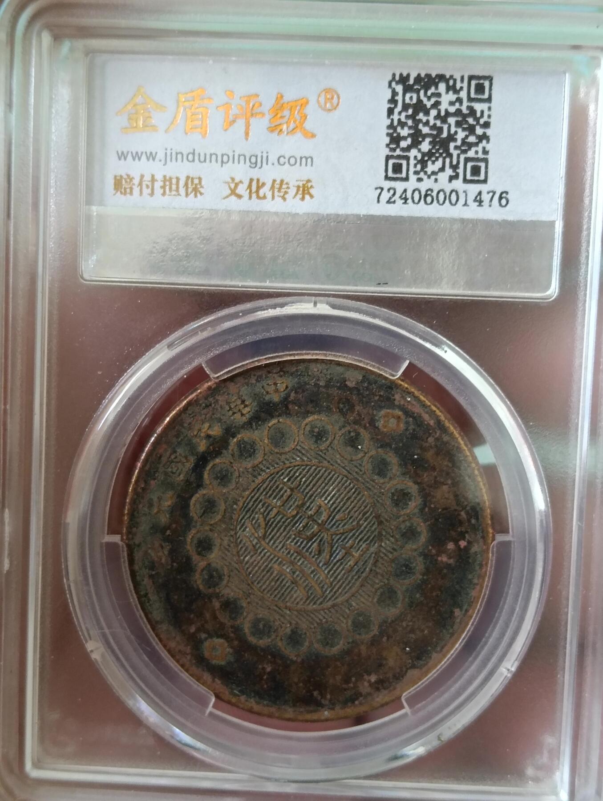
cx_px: 302
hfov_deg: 31.6
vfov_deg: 41.2
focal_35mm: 46
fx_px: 1066
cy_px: 400
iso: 400
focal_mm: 3.98
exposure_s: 1/33.3
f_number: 1.8
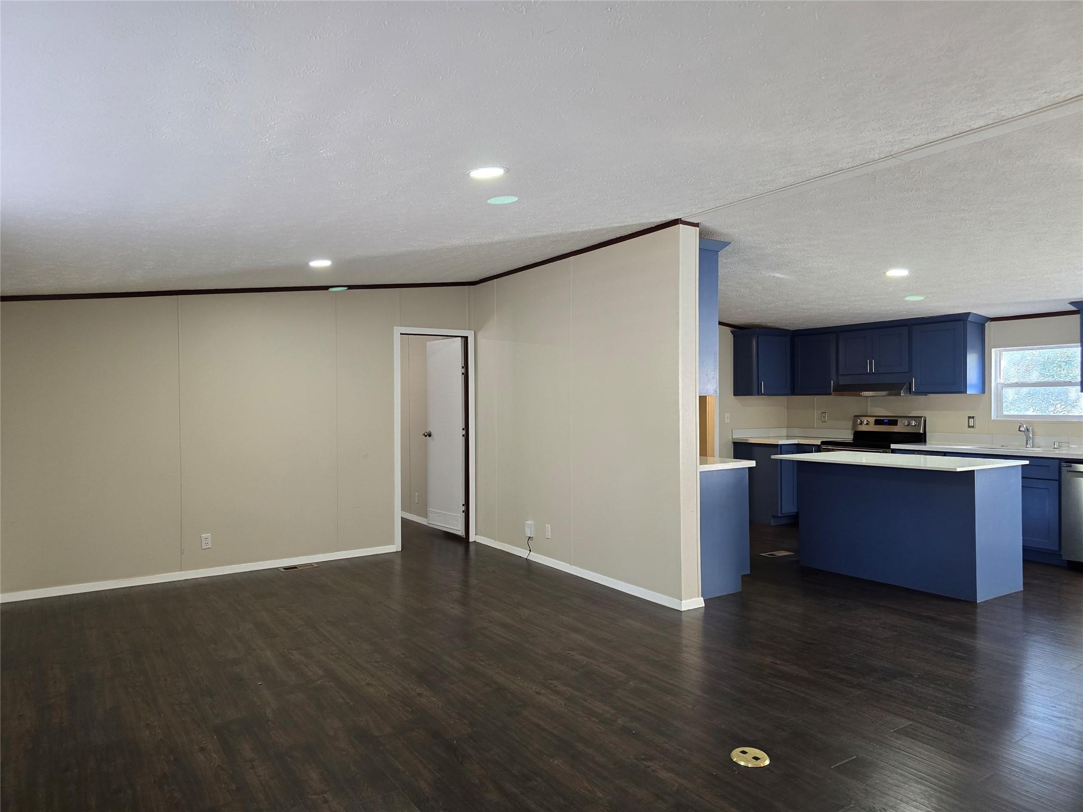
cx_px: 542
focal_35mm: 23
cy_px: 406
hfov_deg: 73.9
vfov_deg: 58.9
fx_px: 720
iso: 400
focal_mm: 6.3
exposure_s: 1/120
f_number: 1.7
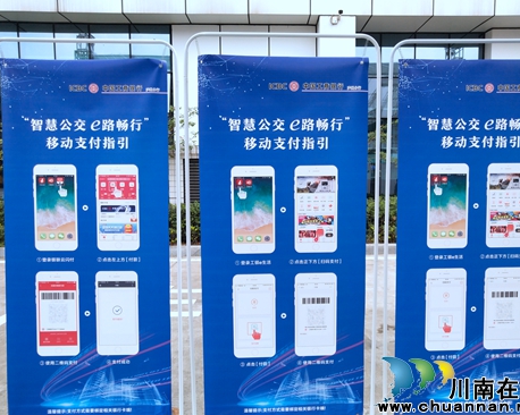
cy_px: 208
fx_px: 492
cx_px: 277
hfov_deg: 55.6
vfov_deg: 45.8
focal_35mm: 32
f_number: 1.8
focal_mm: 3.95
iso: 51
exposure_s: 1/422
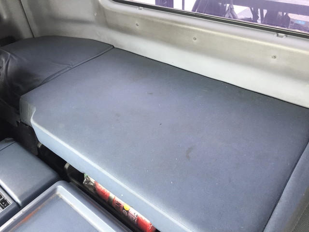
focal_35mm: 29
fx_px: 259
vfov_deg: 48.2
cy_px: 116
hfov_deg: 61.7
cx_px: 154
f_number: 2.2
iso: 40
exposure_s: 1/30
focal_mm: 4.15
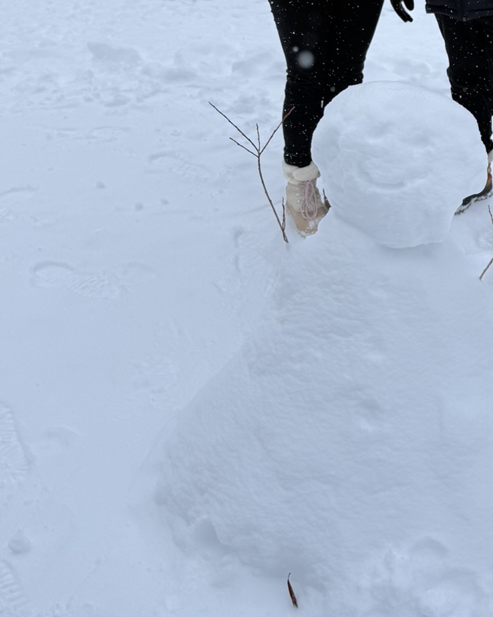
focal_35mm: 52
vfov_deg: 34.8
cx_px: 441
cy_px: 114
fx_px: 949
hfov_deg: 28.1
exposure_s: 1/955
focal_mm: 6.76
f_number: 1.78
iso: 80
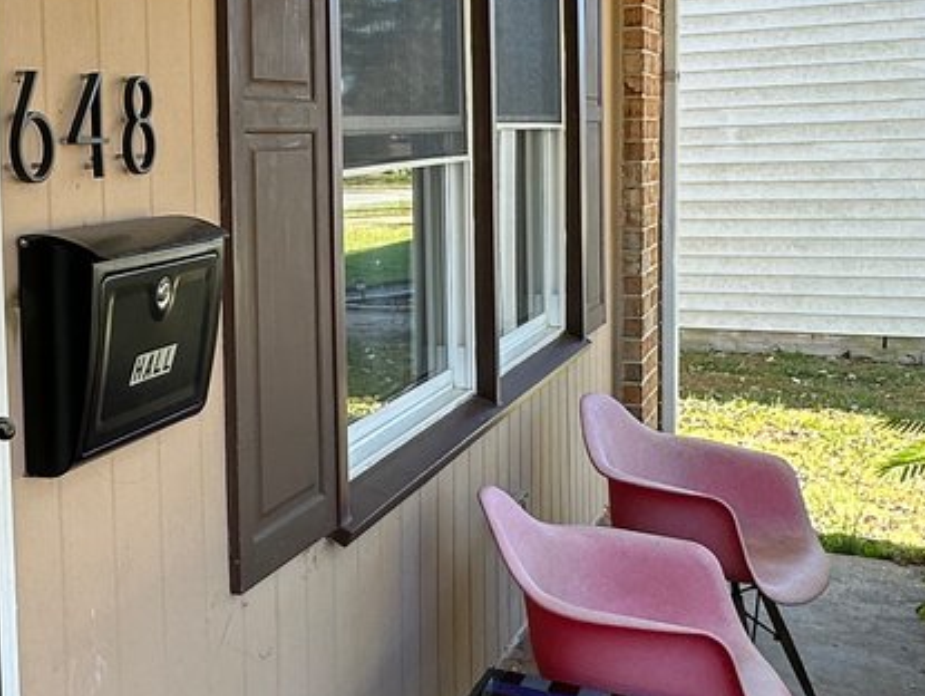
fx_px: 1364
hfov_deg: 34.4
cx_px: 19
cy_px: 269
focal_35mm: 51
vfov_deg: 28.5
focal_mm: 2.22
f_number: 2.2
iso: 40
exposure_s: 1/133
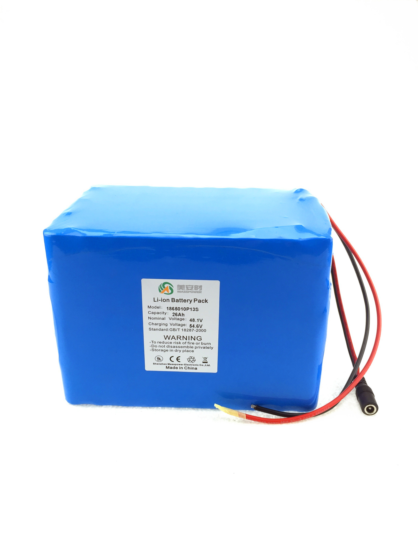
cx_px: 209
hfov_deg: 48.2
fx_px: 467
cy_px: 278
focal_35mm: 29
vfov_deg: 61.7
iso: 50
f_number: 2.2
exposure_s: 1/100
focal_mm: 4.15
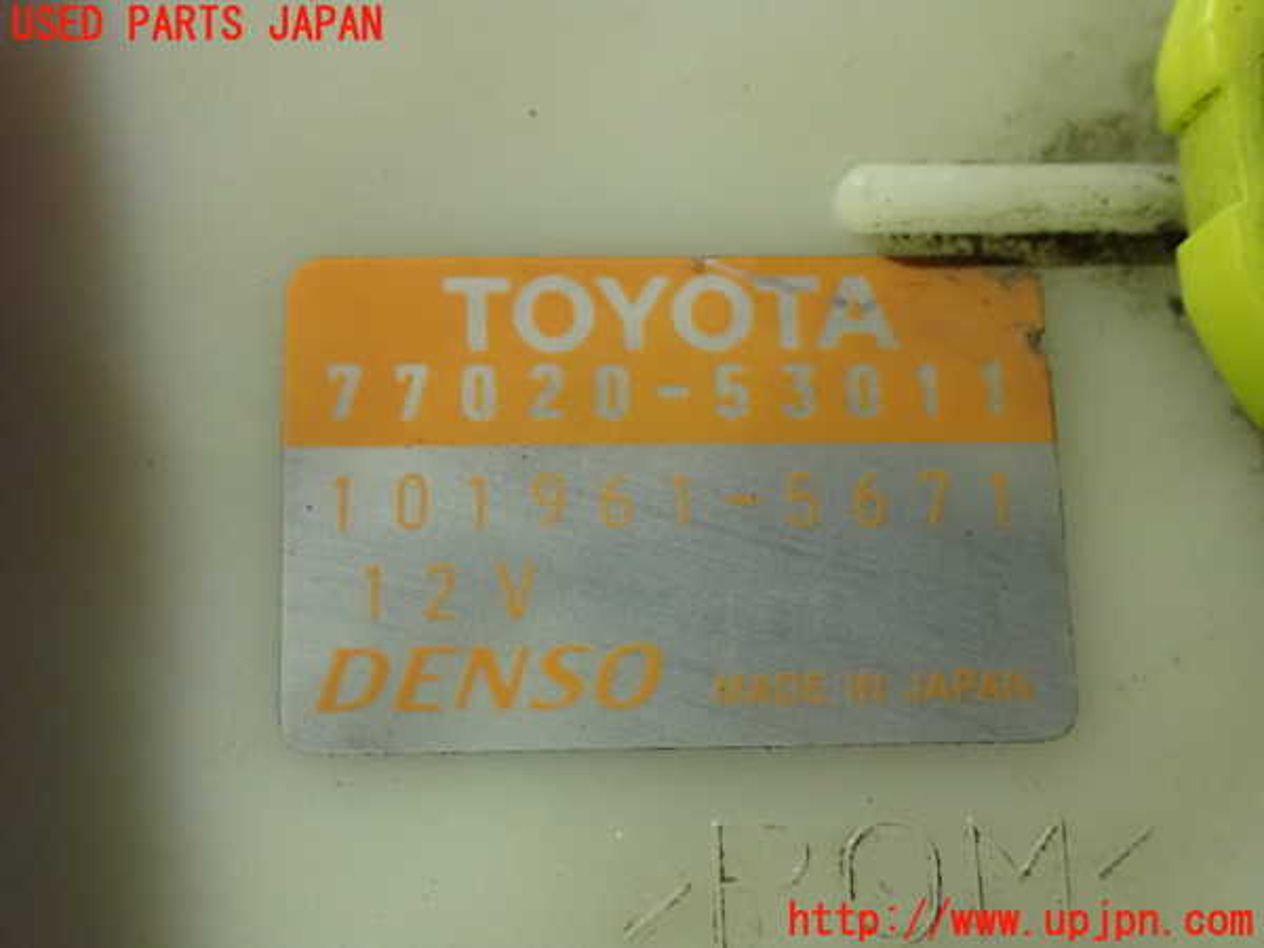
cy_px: 474
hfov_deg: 45.8
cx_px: 632
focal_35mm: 41
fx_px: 1497
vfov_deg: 35.1
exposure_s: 1/40
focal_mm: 7.31
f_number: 2.8
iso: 1600
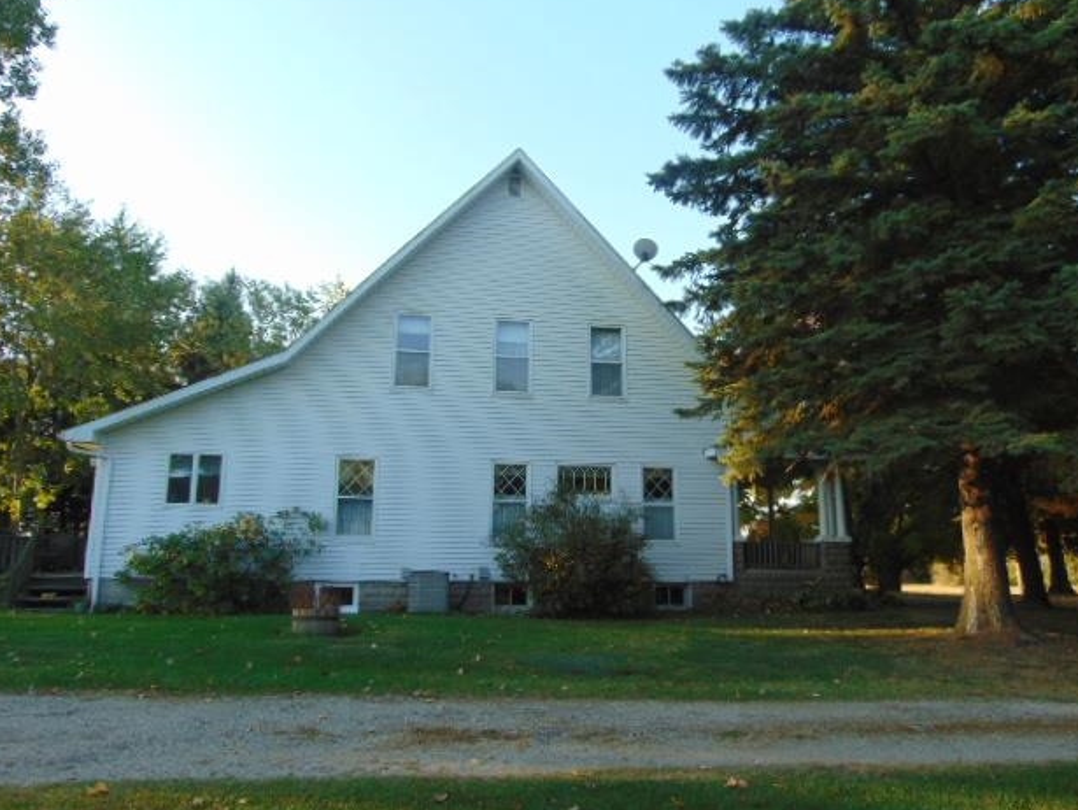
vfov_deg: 53.1
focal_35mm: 26
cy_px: 394
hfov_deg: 67.3
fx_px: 810
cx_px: 543
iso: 80
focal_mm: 4.5
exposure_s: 1/200
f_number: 3
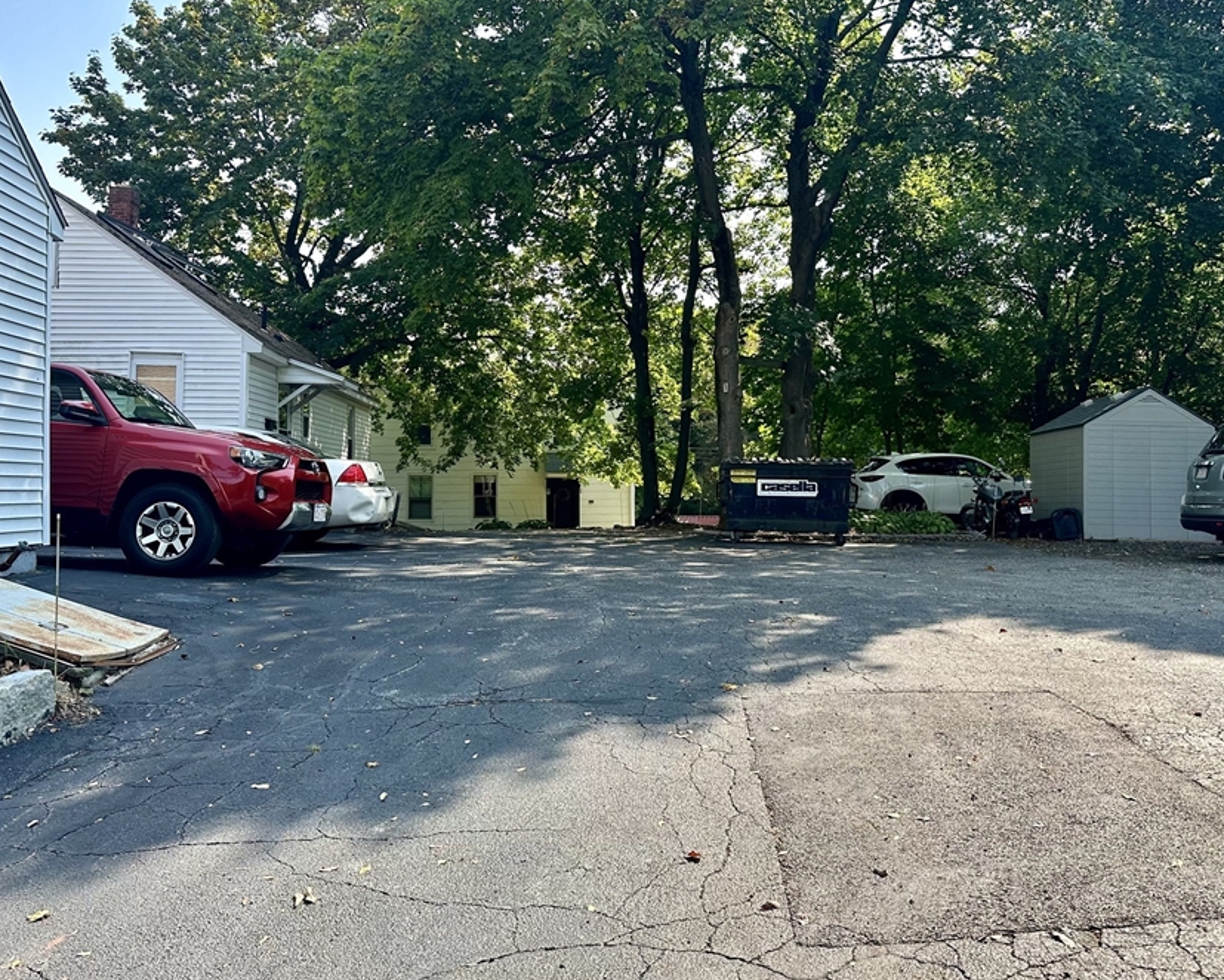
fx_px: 1051
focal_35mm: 29
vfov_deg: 49.9
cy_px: 450
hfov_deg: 60.4
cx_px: 651
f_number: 1.78
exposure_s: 1/1227
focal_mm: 6.86
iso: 80
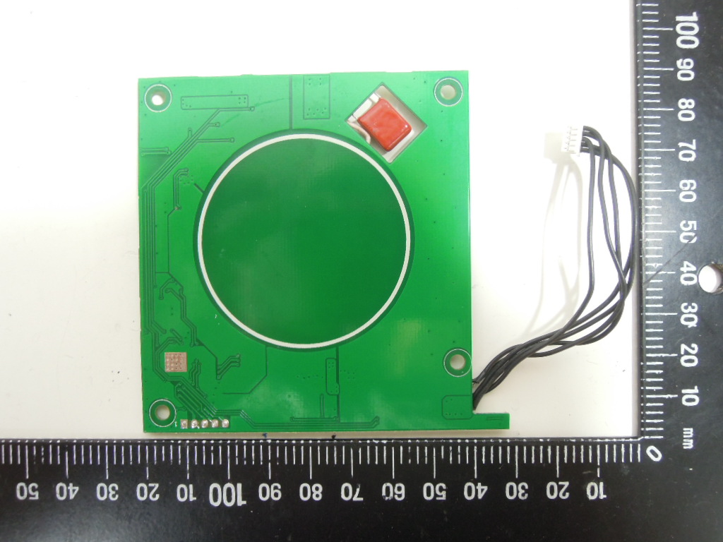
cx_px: 362
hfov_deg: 71.6
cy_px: 271
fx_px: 501
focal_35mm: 24
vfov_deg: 56.8
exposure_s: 1/15
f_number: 2.8
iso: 400
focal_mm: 4.3
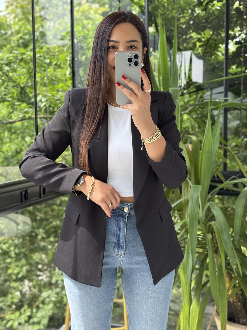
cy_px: 162
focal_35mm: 49
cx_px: 123
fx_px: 466
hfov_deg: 29.7
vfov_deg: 38.9
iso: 64
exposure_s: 1/192
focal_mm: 6.76
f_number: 1.78
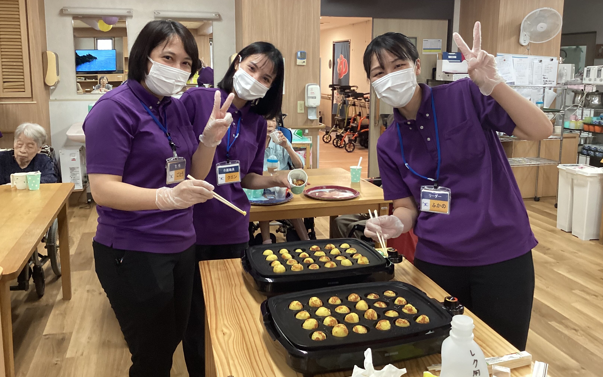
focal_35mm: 33
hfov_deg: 58.1
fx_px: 542
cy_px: 154
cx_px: 301
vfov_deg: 38.2
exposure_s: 1/60
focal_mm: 3.3
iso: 200
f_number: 2.4
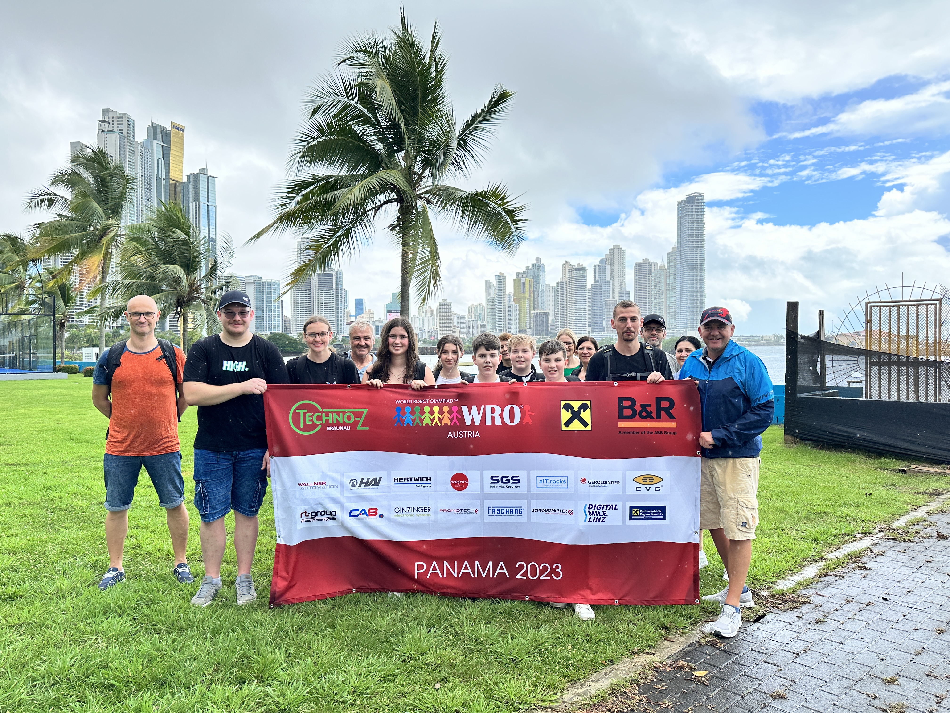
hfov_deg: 71.6
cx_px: 475
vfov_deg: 56.8
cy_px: 356
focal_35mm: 24
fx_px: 659
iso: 80
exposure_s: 1/2028
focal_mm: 6.86
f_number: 1.78
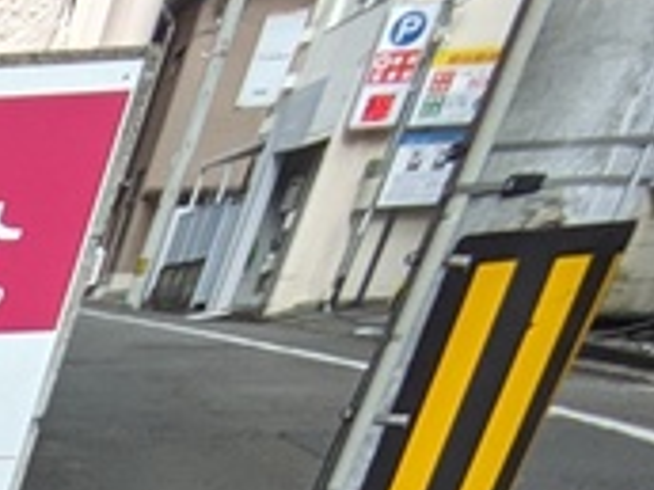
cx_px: -1021
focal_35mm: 78
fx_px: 1474
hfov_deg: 13.9
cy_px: 1250
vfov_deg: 13.0
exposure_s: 1/297
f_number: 2.2
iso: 47
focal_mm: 1.83
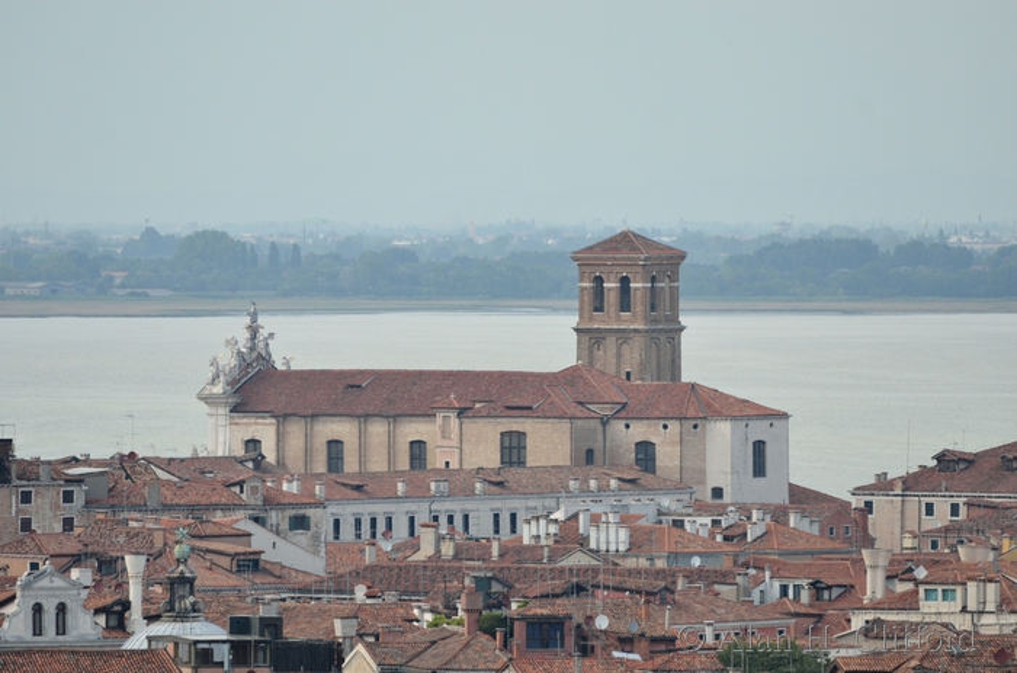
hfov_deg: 3.8
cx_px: 508
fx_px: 15217
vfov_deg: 2.5
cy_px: 336
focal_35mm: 540
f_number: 5.3
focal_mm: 360
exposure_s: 1/640
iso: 220
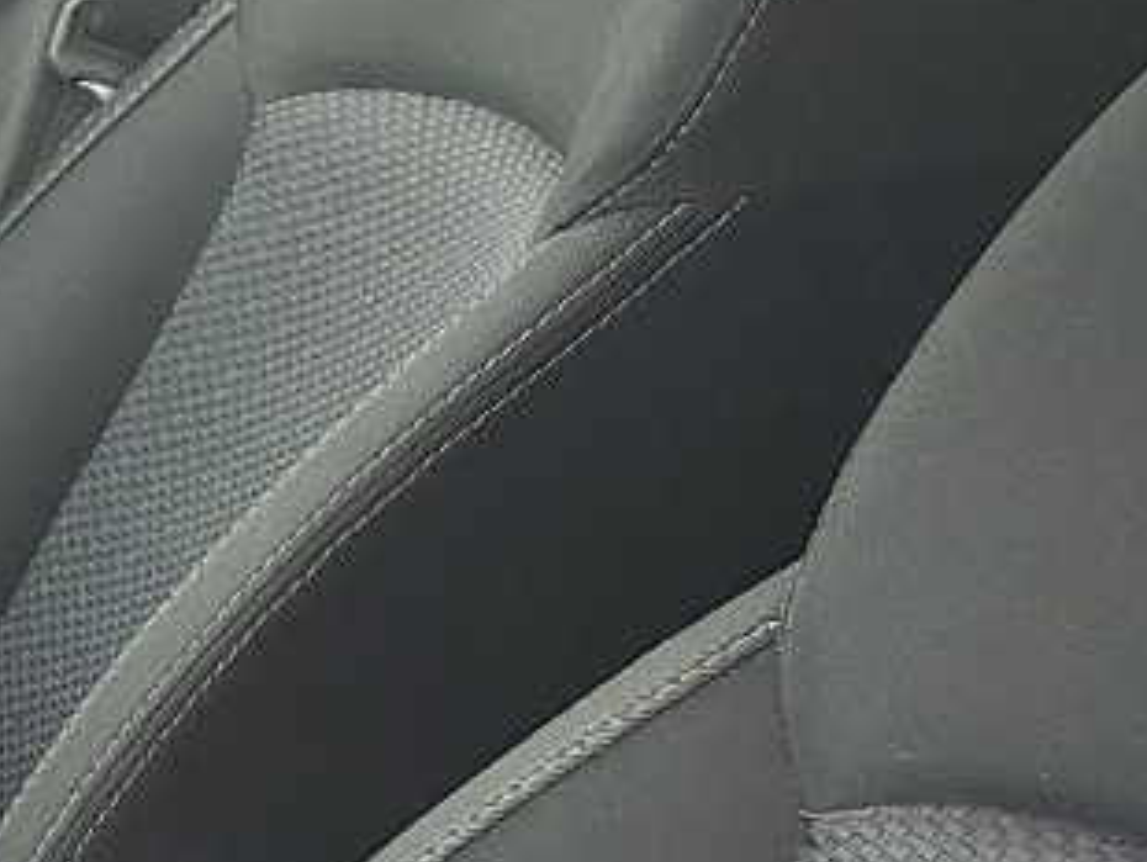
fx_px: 4444
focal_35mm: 134
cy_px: 1691
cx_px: -1391
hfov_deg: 12.4
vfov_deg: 10.3
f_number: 1.5
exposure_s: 1/167
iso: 50
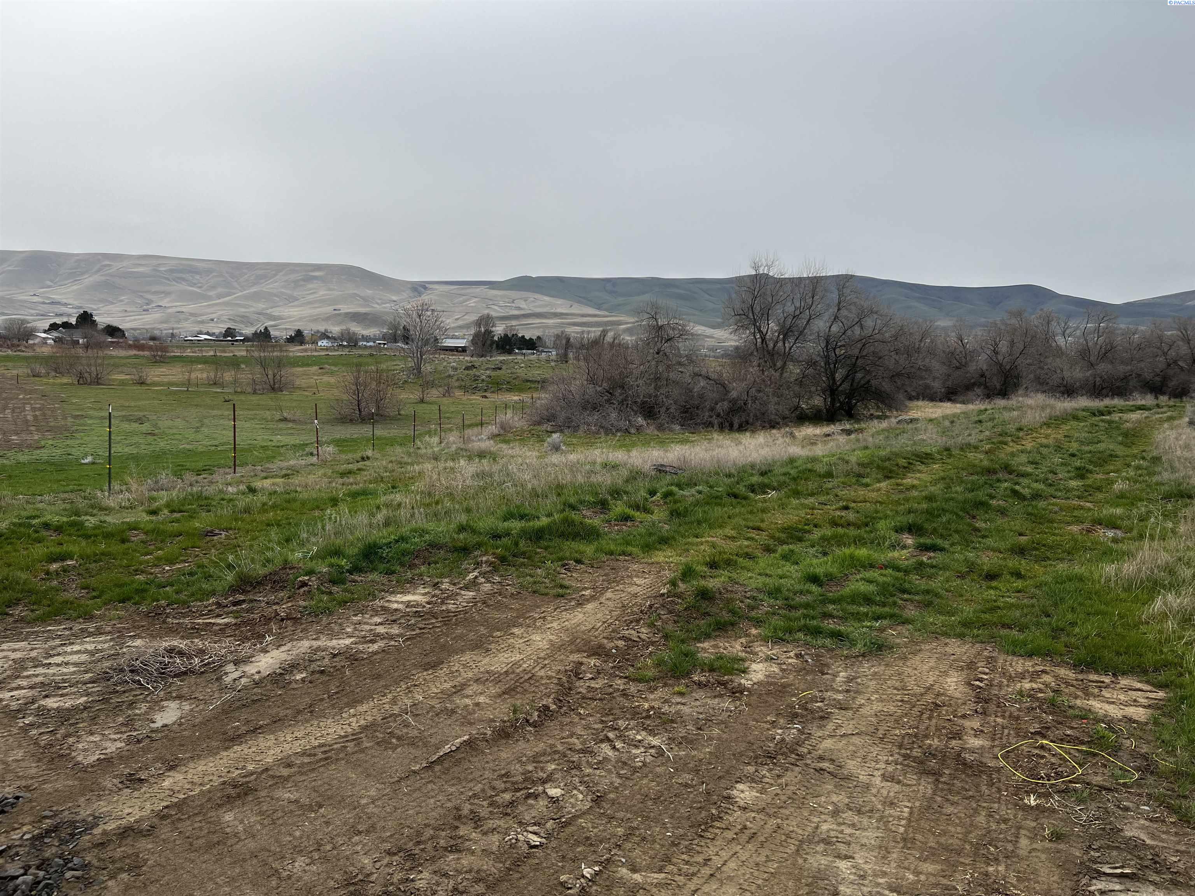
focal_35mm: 26
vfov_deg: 53.1
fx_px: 898
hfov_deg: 67.3
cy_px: 448
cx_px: 598
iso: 50
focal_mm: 5.7
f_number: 1.5
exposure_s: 1/4444
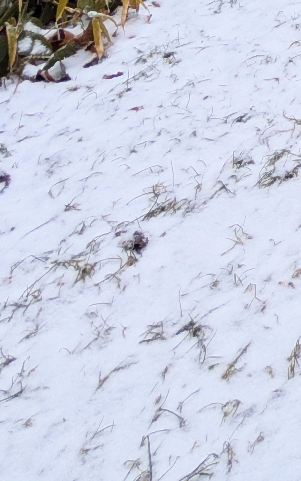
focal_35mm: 67
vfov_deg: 19.5
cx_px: 830
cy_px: -452
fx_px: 879
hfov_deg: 12.3
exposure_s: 1/598
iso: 53
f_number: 1.7
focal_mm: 2.02
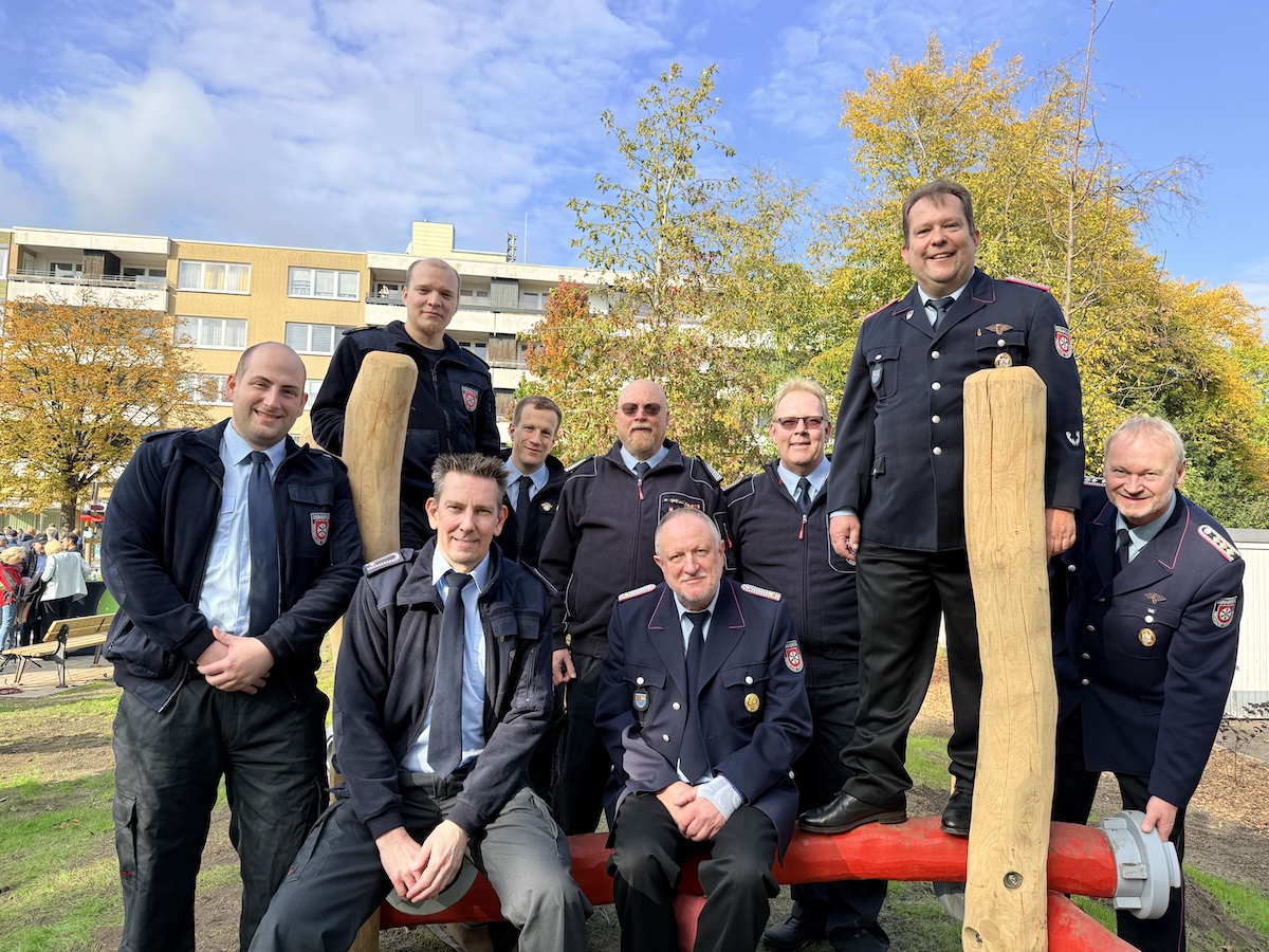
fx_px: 880
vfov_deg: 56.8
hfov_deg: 71.6
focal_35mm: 24
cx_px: 634
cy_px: 476
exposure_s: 1/1337
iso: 100
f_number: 1.78
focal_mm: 6.76
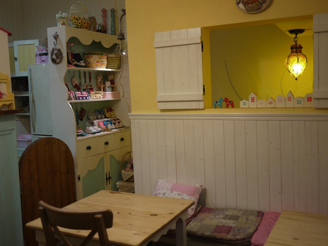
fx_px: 379
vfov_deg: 36.0
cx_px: 164
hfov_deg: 46.8
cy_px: 123
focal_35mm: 40
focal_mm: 20
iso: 200
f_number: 1.7
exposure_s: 1/60
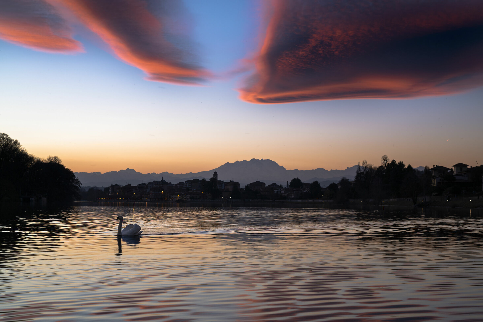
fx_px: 698
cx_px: 242
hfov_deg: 38.2
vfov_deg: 26.0
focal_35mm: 52
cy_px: 161
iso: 100
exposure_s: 1/30
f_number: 6.3
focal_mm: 52
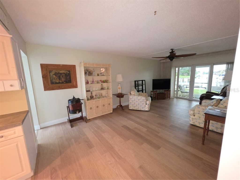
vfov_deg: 89.9
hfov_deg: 106.2
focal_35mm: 13
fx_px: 90
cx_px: 120
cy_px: 90
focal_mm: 2.2
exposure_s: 1/30
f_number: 1.9
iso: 400
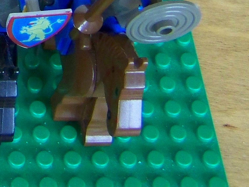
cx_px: -235
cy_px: -138
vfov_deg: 9.3
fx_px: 1093
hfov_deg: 11.7
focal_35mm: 152
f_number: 2.8
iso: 160
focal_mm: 6.3
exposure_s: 1/60
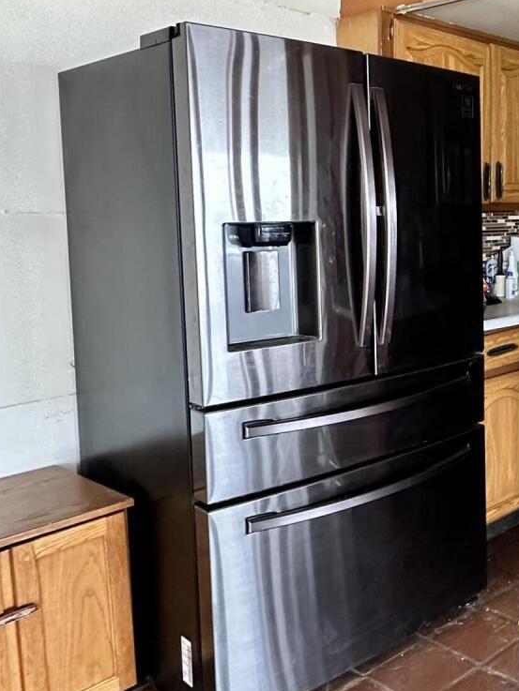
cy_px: 268
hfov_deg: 32.1
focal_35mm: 38
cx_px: 605
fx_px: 759
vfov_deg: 48.6
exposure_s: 1/72
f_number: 2.2
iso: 320
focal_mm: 2.22
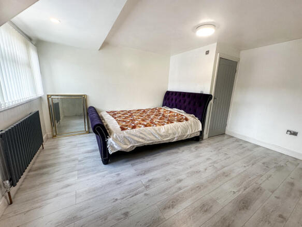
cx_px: 151
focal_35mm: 14
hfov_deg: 102.1
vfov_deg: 85.7
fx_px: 122
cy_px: 114
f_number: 2.2
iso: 160
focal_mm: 2.22
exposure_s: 1/100
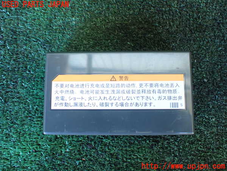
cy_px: 86
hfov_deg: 60.0
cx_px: 114
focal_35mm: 30
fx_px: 197
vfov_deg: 46.8
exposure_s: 1/40
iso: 800
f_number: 2.3
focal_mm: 5.4
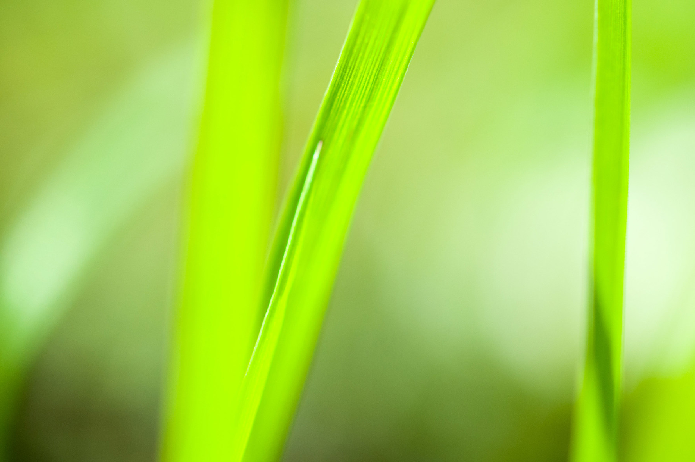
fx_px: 1042
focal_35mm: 54
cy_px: 206
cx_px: 424
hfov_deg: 36.7
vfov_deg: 25.0
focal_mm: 40
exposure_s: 1/3200
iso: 640
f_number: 4.2
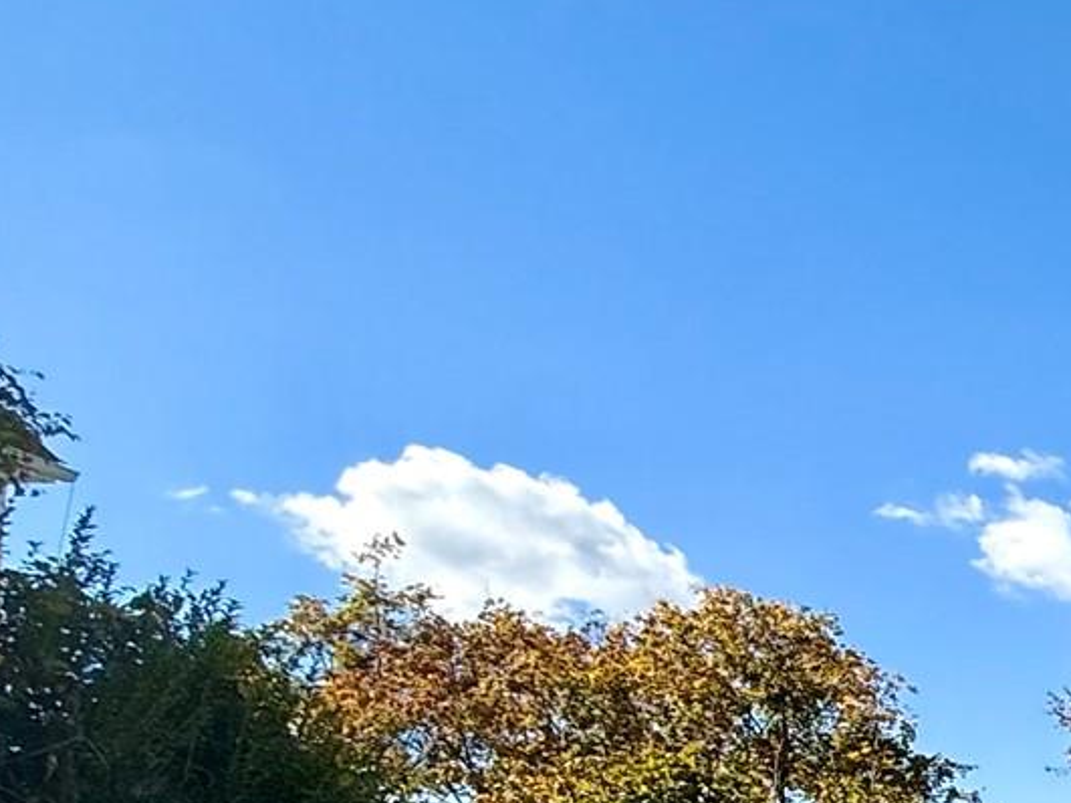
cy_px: 979
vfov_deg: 24.4
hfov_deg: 22.9
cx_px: 1850
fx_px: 1670
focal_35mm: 54
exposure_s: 1/1259
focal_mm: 2.22
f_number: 2.2
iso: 50
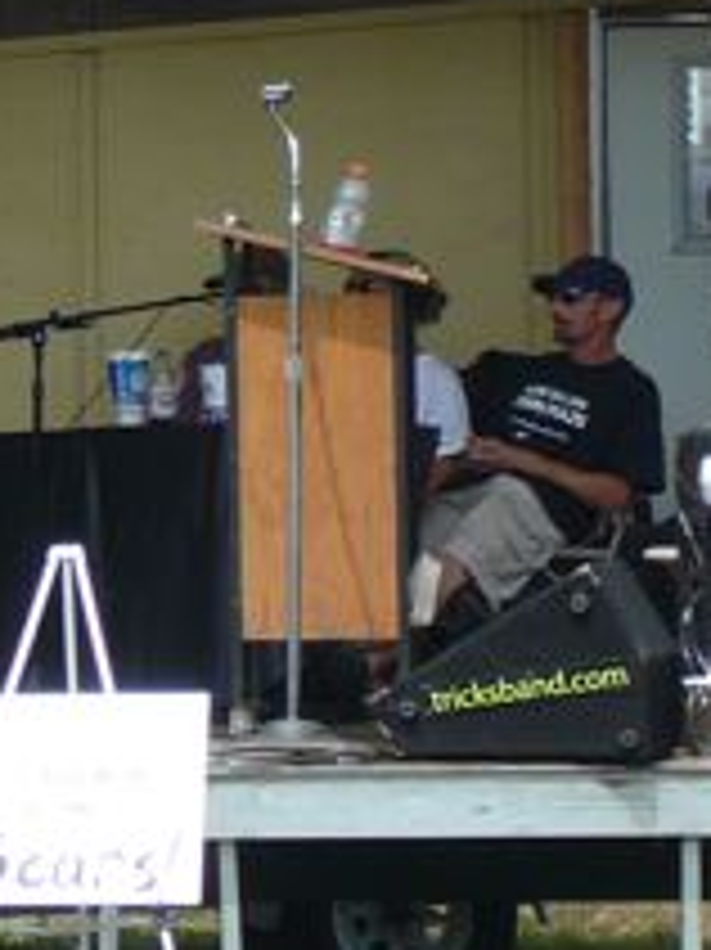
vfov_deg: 8.4
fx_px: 6470
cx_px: -680
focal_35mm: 236
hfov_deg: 6.1
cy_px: 317
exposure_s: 1/400
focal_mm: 10.5
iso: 80
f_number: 3.7
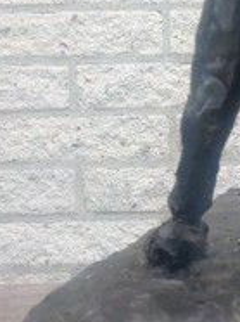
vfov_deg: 17.4
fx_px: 1047
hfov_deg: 12.6
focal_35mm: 113
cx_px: 326
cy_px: 93
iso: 50
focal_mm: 4.28
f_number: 2.4
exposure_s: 1/211
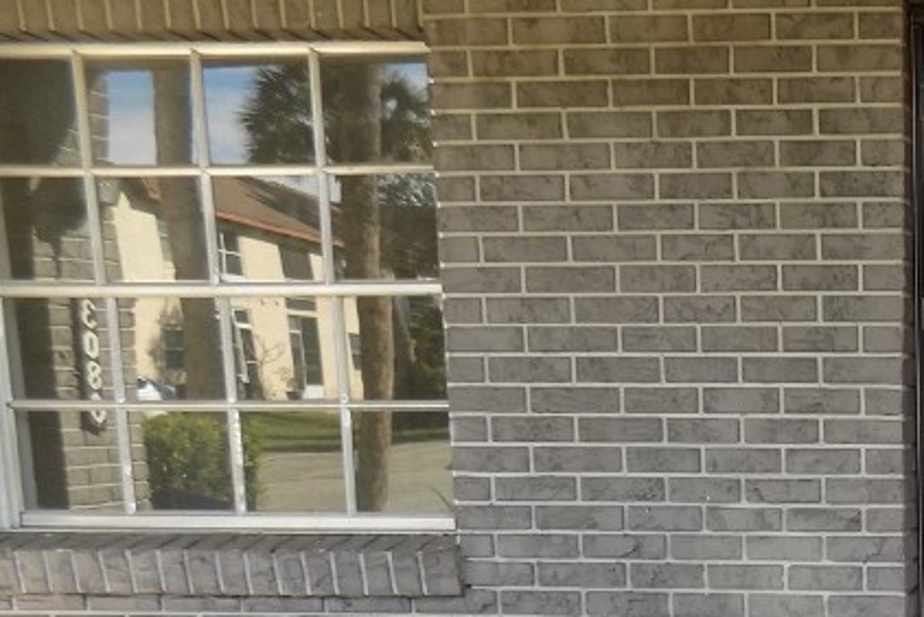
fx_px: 1490
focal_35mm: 58
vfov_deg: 22.6
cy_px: 593
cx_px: 1117
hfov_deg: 29.5
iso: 80
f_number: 3.1
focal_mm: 4
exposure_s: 1/125
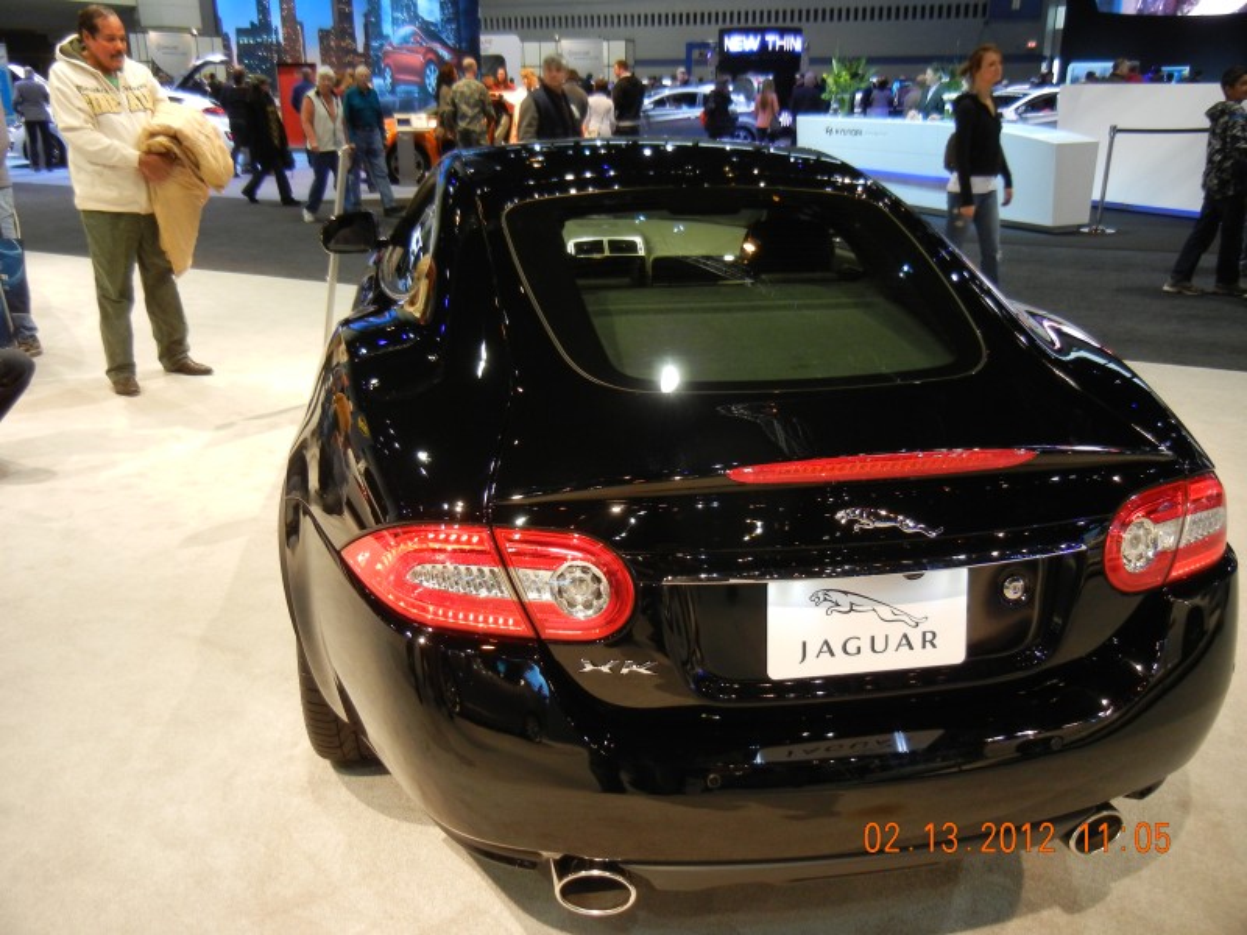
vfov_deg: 46.8
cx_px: 624
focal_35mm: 30
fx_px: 1081
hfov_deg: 60.0
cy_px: 468
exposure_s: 1/60
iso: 384
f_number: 3.5
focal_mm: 5.4
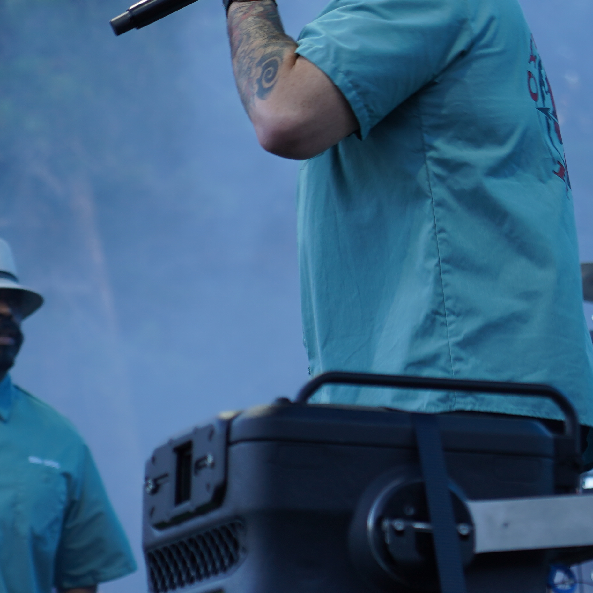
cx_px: 399
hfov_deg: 6.1
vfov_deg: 6.1
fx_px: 5582
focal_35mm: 288
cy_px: 19
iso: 160
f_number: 4
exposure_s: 1/125
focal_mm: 105
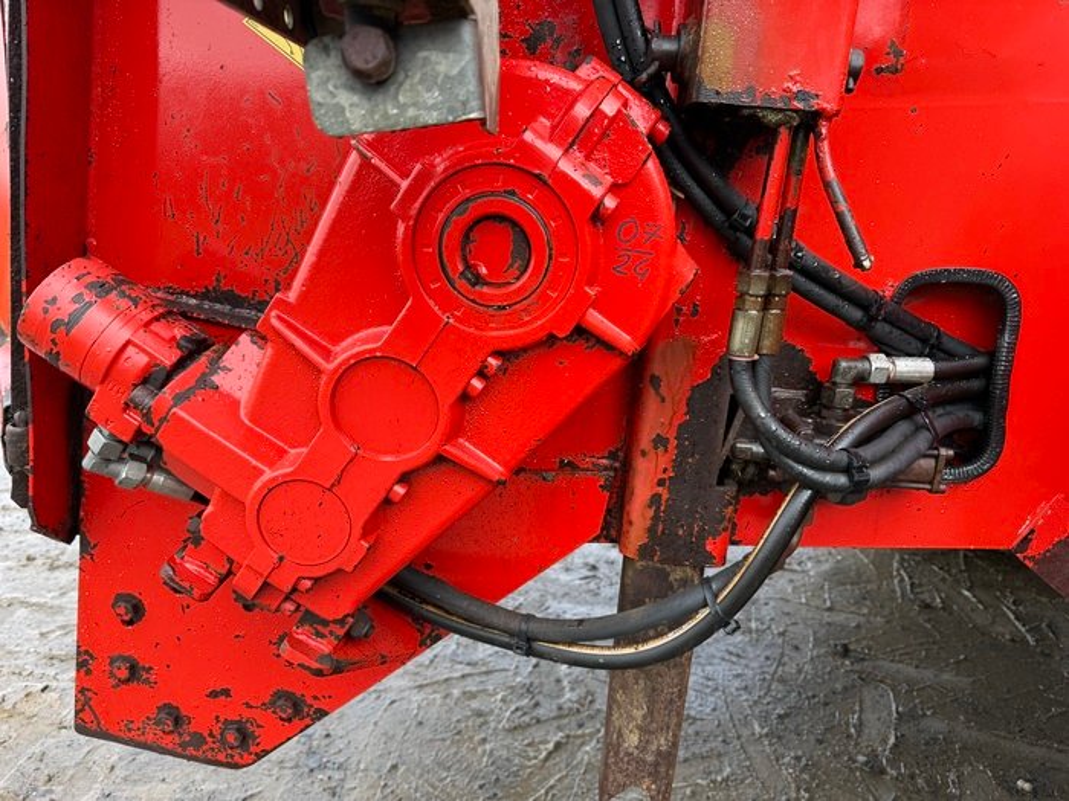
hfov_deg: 71.6
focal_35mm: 24
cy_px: 400
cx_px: 534
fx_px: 741
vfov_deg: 56.8
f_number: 1.78
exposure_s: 1/186
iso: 64
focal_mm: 6.76
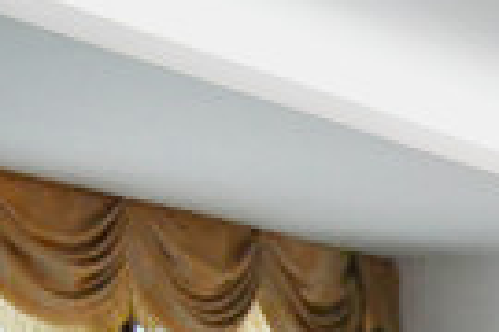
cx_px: 1804
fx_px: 2772
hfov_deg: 7.8
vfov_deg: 6.4
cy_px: 922
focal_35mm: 200
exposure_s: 1/250
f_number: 3.5
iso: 800
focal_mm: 18
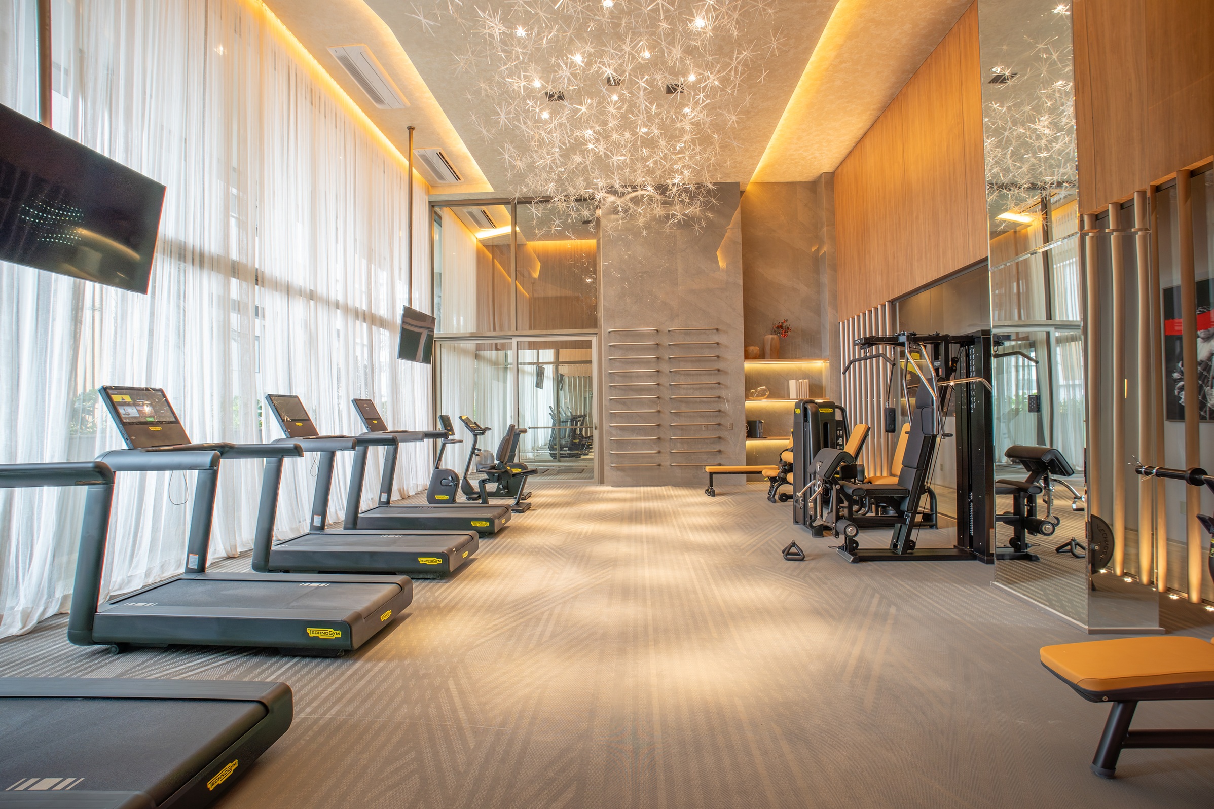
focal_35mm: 16
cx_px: 607
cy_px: 404
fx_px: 556
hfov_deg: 95.0
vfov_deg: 72.0
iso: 125
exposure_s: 1/50
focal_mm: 11
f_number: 3.2
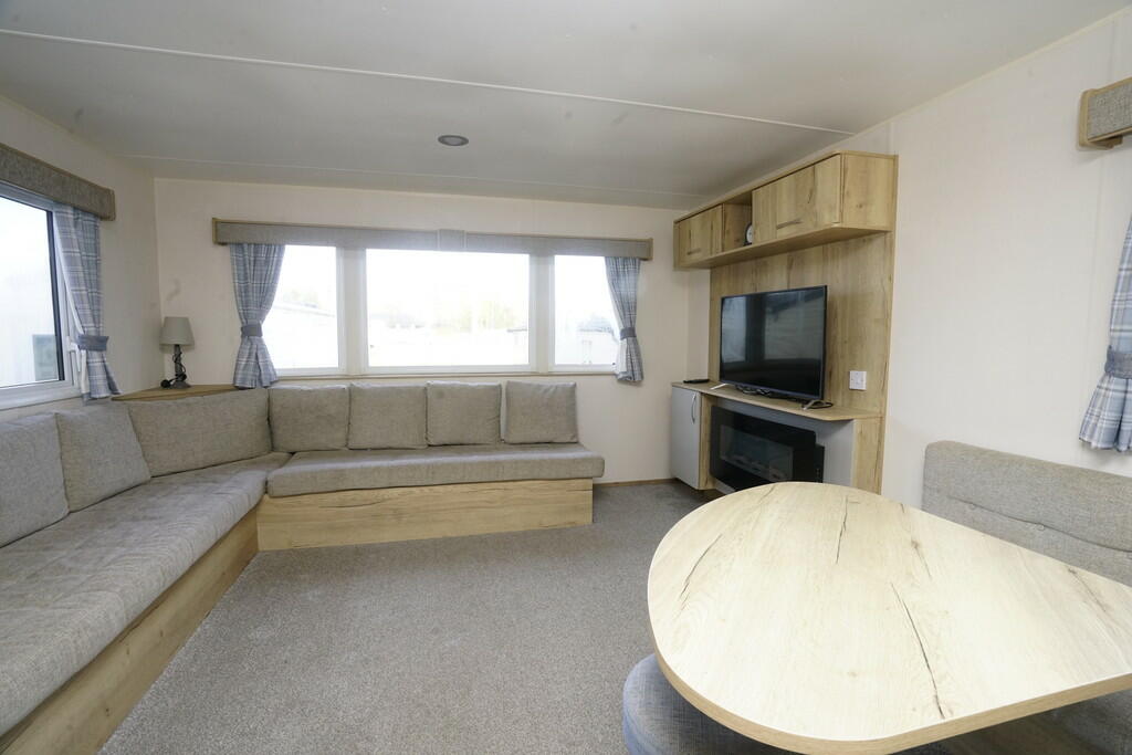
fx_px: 503
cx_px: 566
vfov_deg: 73.8
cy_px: 378
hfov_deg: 96.7
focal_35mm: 16
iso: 1600
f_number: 13
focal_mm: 16
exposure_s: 1/60
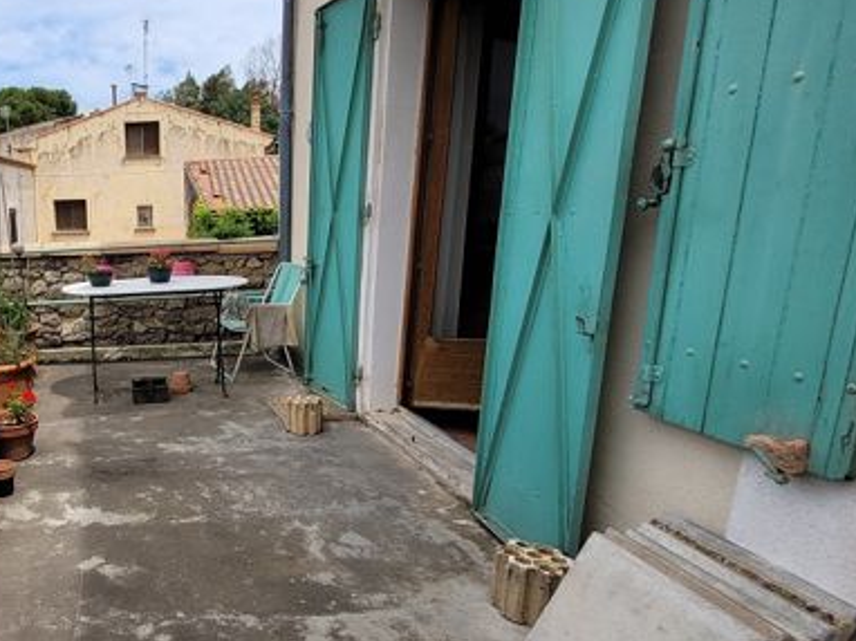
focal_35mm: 24
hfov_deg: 62.1
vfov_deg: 56.7
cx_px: 111
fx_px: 593
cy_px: 343
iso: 40
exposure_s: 1/1418
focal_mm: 1.74
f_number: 2.2
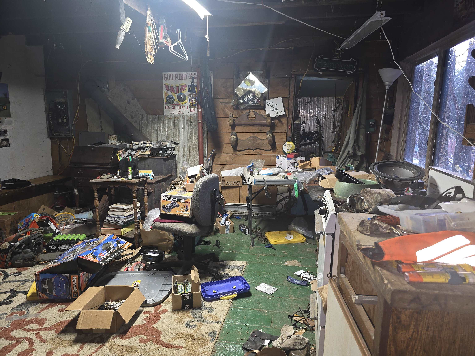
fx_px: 316
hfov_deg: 73.9
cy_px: 178
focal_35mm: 23
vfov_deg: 58.9
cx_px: 238
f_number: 1.7
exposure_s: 1/30
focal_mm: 6.3
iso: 100
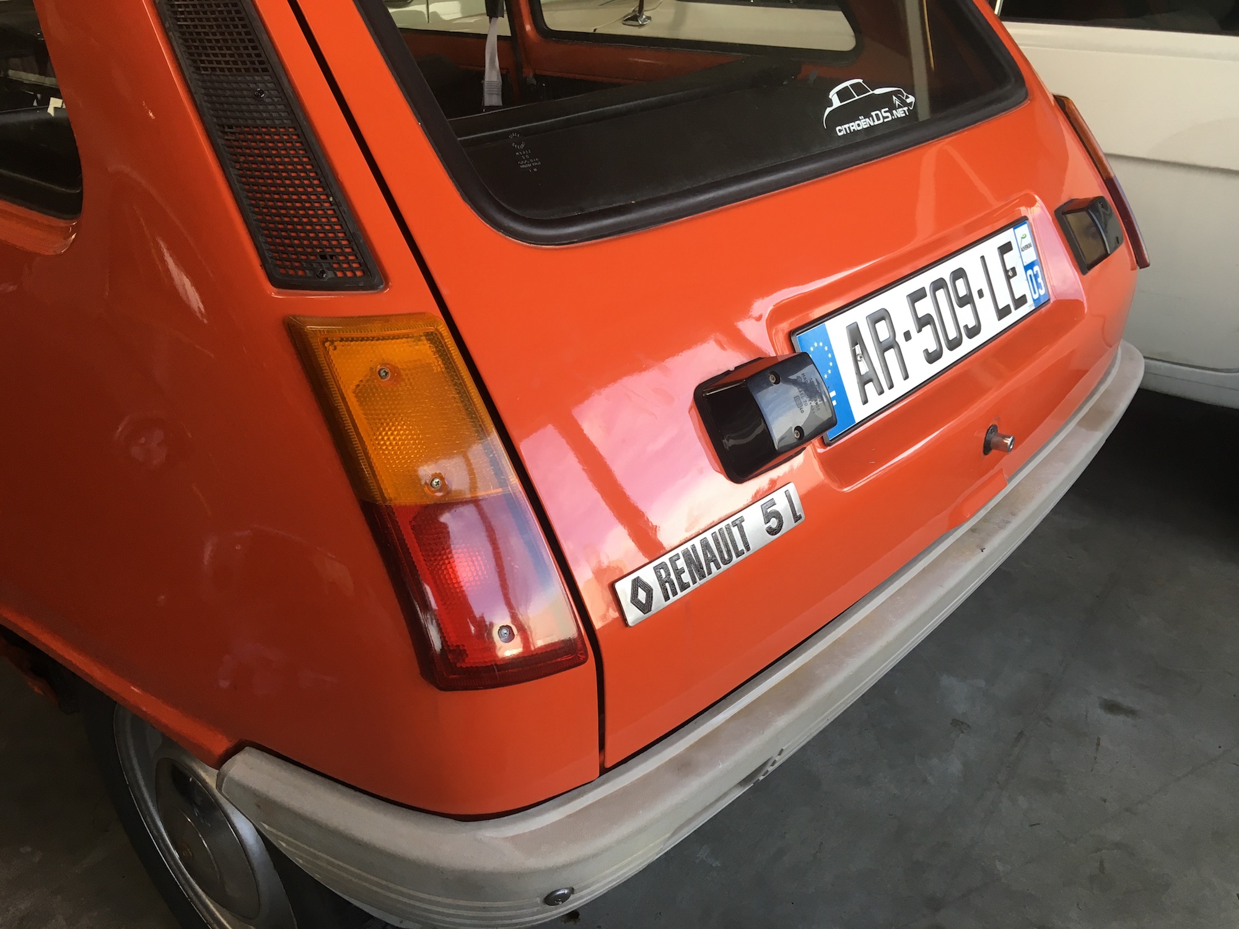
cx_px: 620
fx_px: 1038
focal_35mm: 29
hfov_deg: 61.7
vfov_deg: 48.2
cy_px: 464
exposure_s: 1/33
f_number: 2.2
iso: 32
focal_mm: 4.15
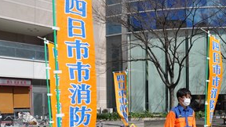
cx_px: 172
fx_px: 264
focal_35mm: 44
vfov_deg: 26.4
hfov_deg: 44.7
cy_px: 108
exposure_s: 1/500
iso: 200
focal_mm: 18
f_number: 11
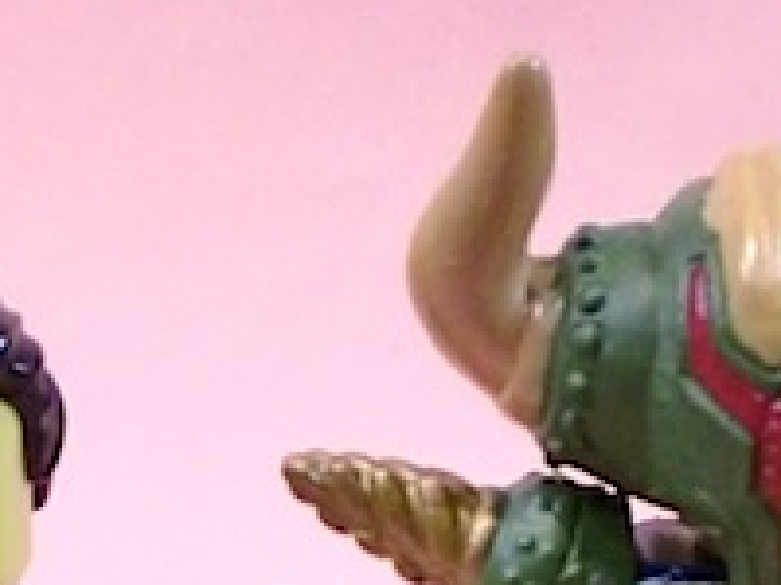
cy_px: 827
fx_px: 2527
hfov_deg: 17.6
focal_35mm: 112
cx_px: 394
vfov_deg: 12.7
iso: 400
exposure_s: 1/30
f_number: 3.1
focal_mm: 6.3
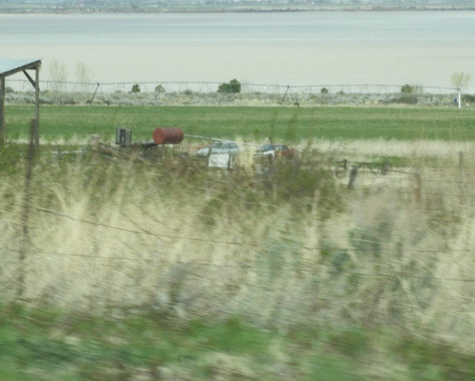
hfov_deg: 7.1
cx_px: 301
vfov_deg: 5.7
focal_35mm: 272
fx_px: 3825
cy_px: 203
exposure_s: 1/400
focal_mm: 30.5
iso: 100
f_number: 5.2
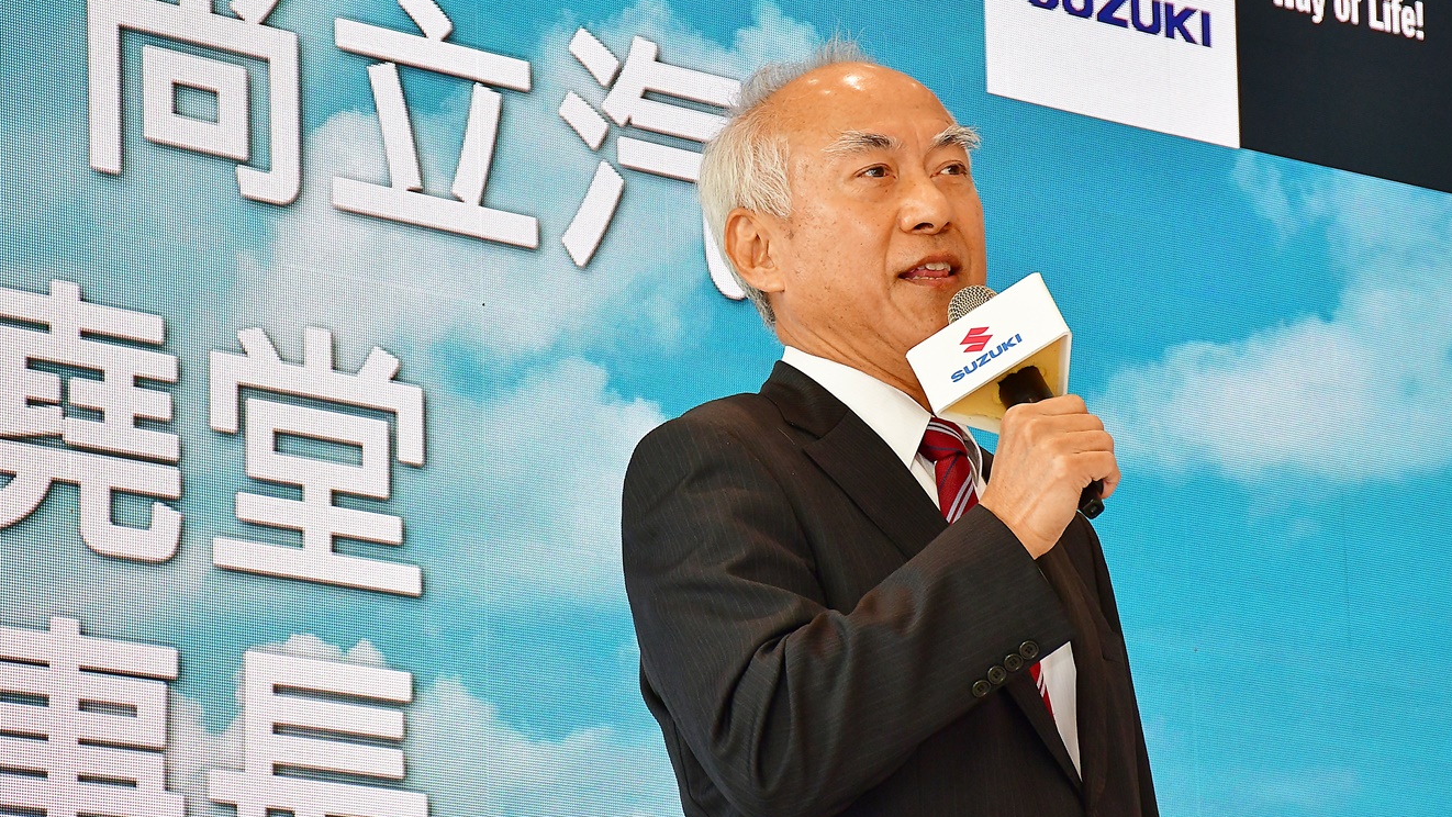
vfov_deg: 7.5
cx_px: 790
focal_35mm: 162
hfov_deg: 13.3
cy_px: 415
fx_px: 6224
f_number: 7.1
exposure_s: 1/100
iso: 800
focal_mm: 85
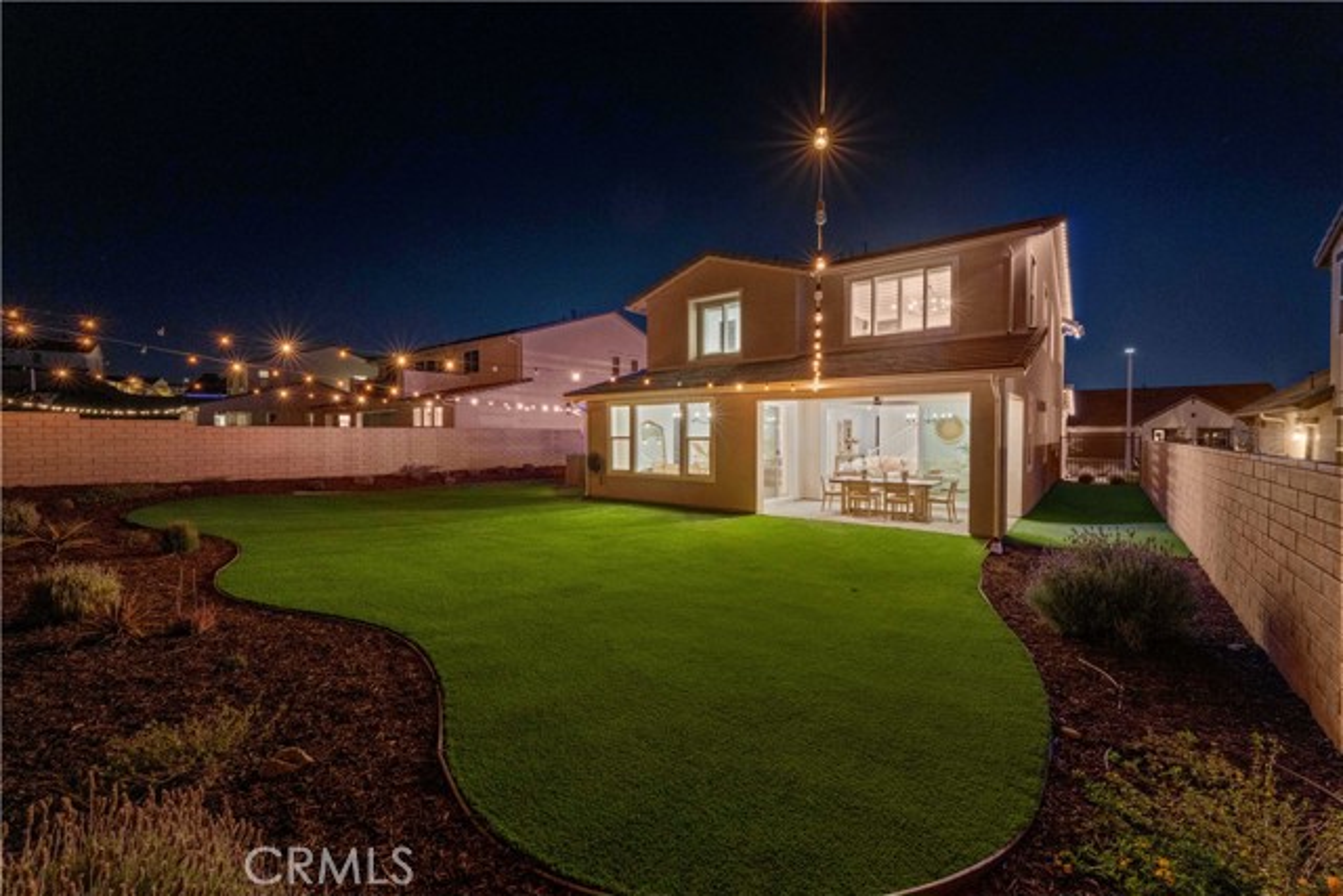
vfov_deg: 81.2
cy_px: 448
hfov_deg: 104.2
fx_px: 522
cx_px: 672
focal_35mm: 14
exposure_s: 1/2
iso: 640
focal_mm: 14
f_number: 7.1
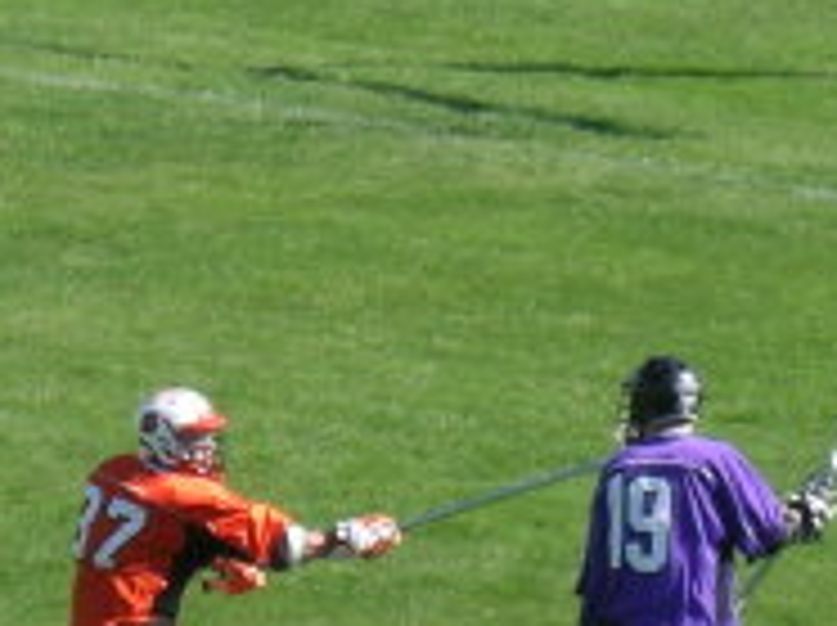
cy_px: 324
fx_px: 12050
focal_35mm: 499
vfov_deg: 3.0
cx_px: 428
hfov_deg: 4.0
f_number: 7.3
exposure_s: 1/118
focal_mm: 24
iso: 50
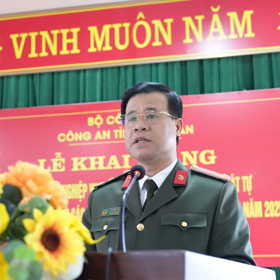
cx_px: 129
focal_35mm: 63
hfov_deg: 27.3
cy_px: 139
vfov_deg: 27.3
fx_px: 577
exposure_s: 1/125
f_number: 2.8
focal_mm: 33
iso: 3200
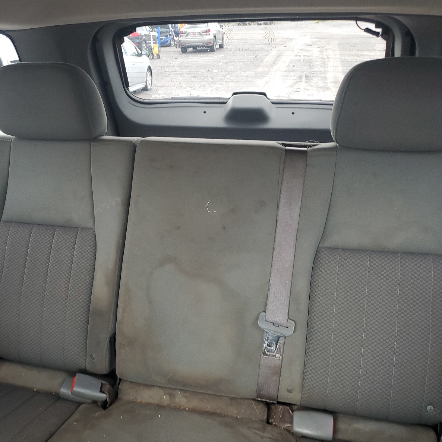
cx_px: 180
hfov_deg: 52.2
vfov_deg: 52.5
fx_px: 448
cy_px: 220
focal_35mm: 31
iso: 92
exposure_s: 1/60.2
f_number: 1.5
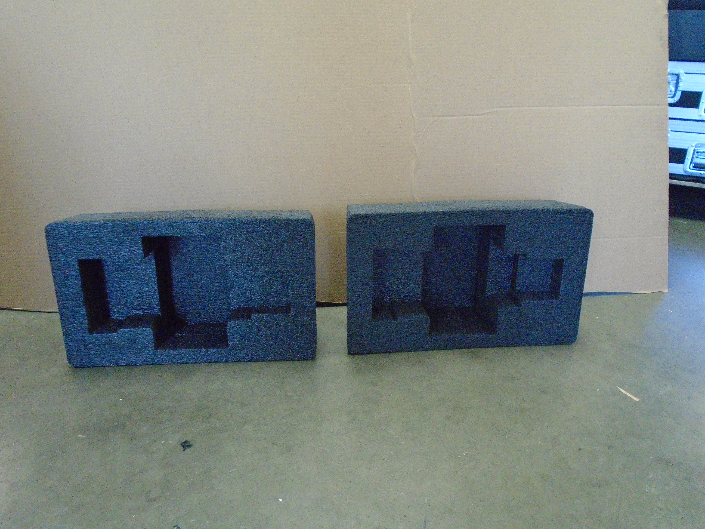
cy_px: 264
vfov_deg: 53.1
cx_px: 352
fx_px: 530
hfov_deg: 67.3
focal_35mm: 26
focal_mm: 4.6
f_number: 3.2
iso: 800
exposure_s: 1/100
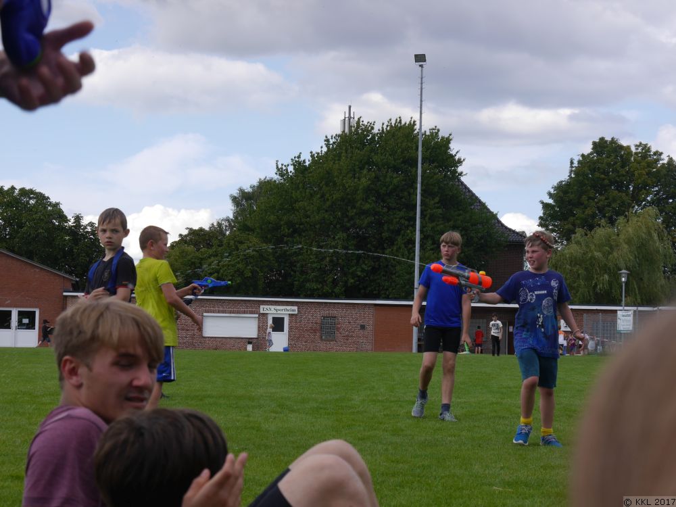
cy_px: 254
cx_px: 338
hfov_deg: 26.3
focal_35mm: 74
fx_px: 1445
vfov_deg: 19.9
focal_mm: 37
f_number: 8
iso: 160
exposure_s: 1/250
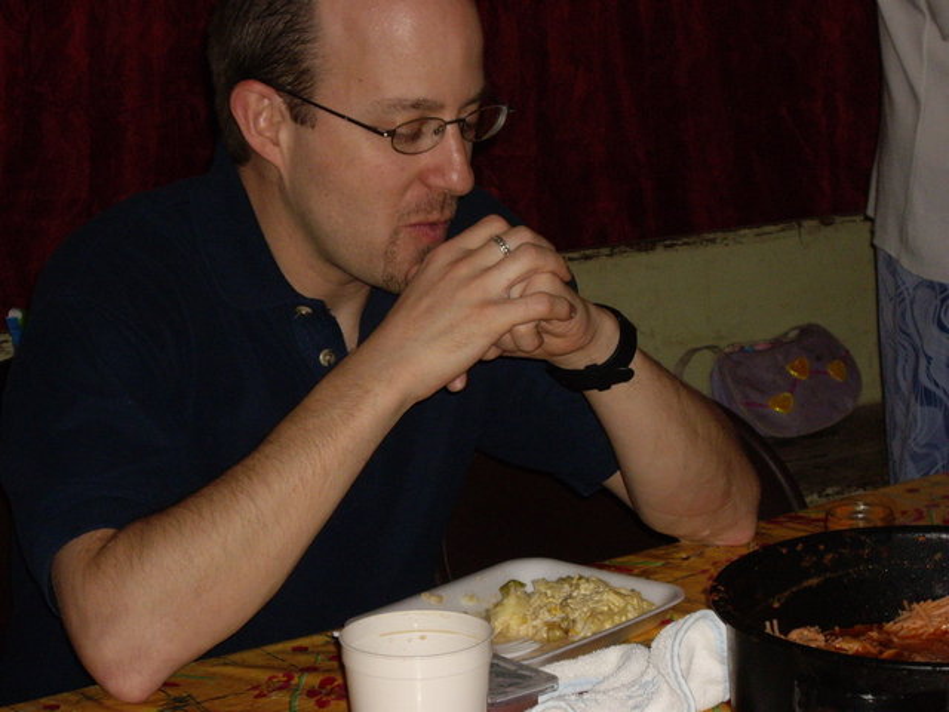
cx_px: 474
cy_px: 356
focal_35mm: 114
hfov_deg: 17.3
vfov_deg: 13.0
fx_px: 3125
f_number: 5.2
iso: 200
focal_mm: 18.6
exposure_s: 1/125
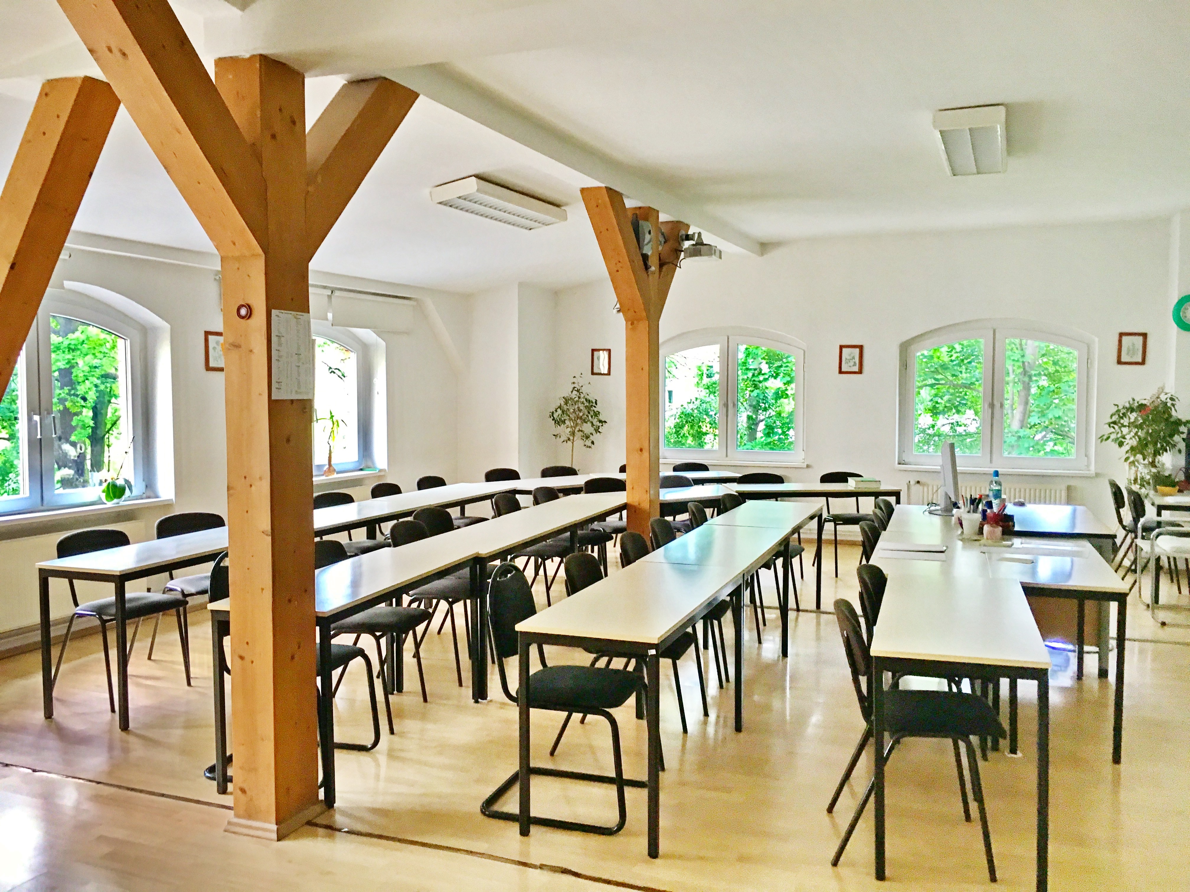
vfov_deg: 48.2
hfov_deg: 61.7
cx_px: 595
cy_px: 446
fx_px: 997
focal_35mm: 29
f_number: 2.2
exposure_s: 1/33
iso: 125
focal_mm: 4.15
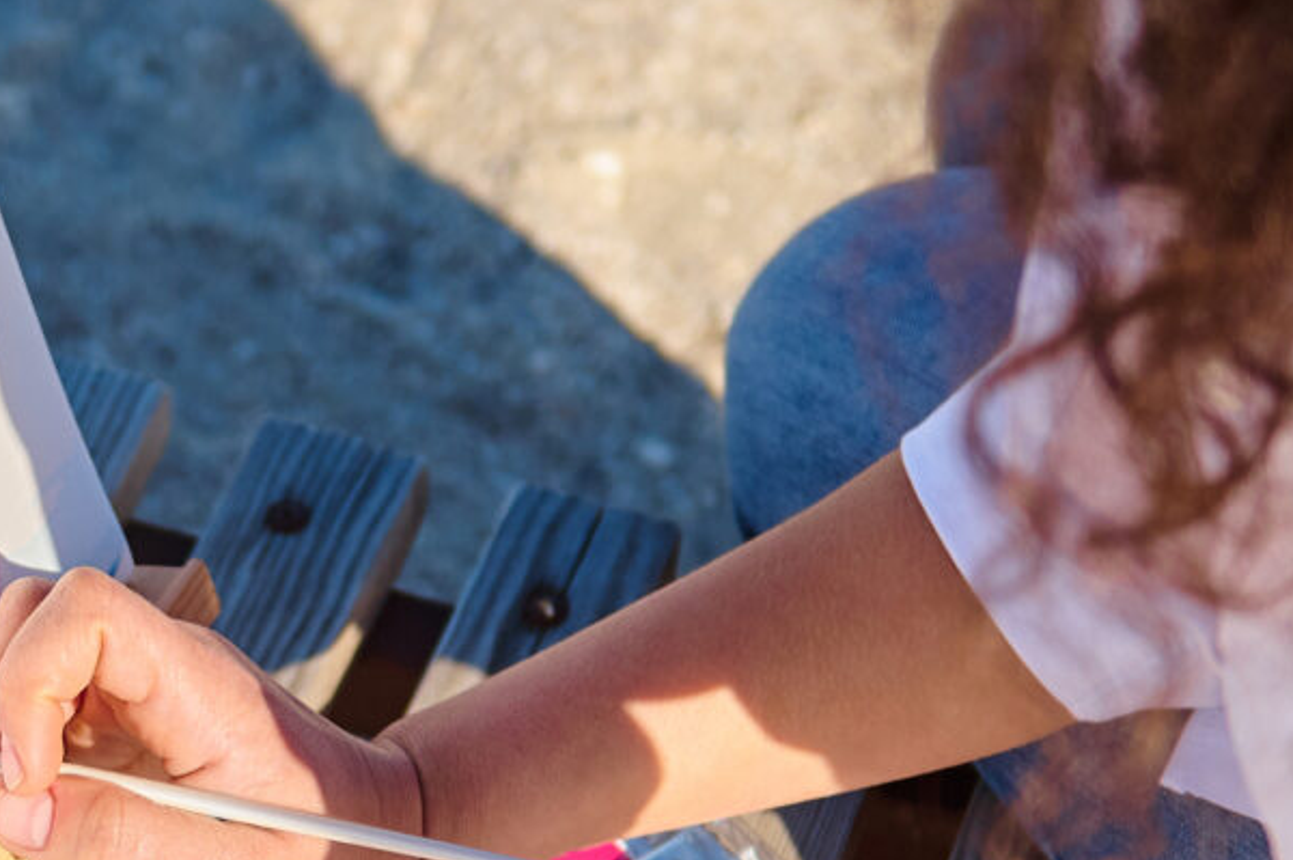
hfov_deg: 12.6
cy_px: 824
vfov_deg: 8.4
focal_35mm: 162
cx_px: 60
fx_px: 5814
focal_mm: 38
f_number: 2.8
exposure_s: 1/2500
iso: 100
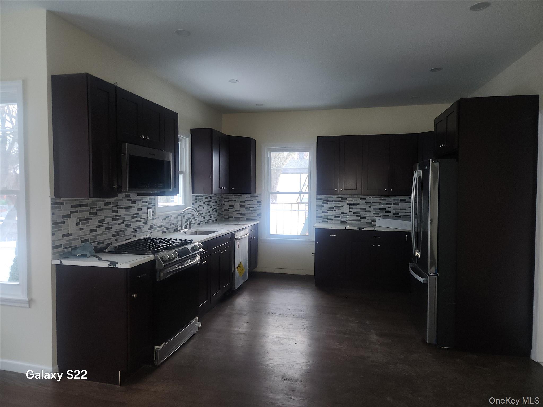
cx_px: 272
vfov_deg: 58.9
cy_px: 204
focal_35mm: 23
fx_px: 361
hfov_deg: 73.9
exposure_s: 1/15
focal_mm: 5.4
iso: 125
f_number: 1.8
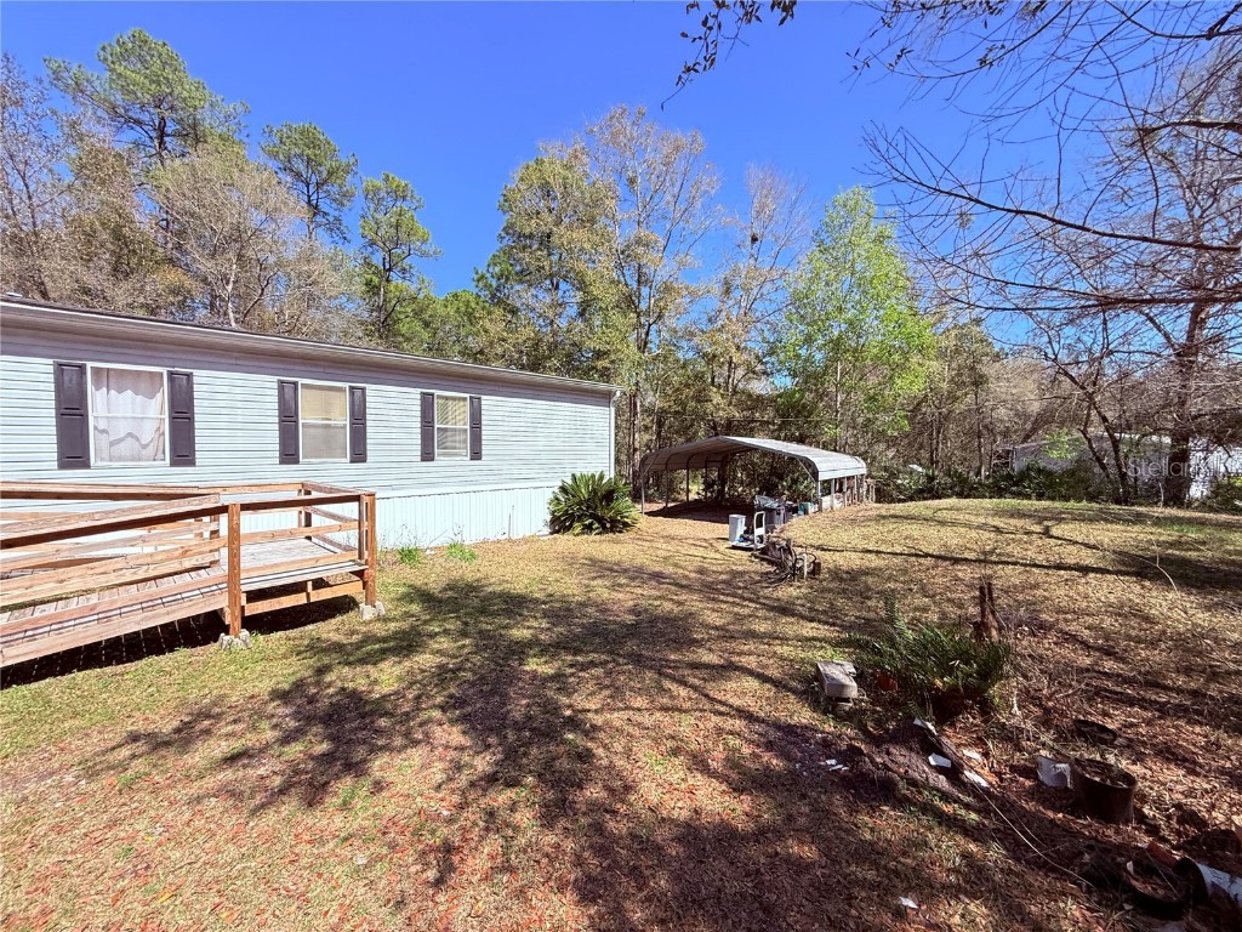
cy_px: 466
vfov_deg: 85.7
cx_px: 621
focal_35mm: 14
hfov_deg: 102.1
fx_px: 502
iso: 64
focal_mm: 2.22
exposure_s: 1/1001
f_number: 2.2
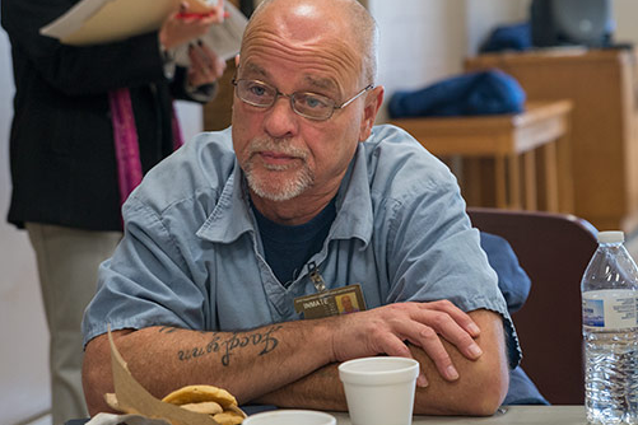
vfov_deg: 16.9
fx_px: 1435
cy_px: 212
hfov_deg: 25.1
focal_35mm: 81
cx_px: 297
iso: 800
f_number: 5.6
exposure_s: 1/125
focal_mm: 70
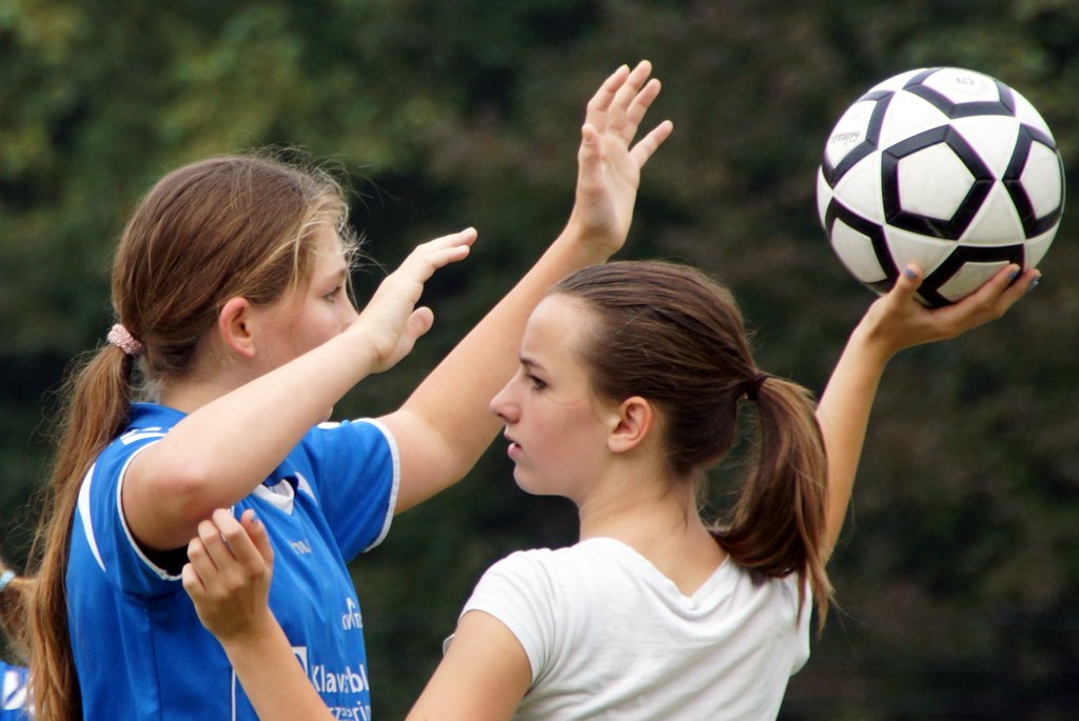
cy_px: 360
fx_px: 8100
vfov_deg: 5.1
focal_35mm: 270
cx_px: 540
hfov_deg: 7.6
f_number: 6.3
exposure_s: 1/500
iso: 400
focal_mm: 180
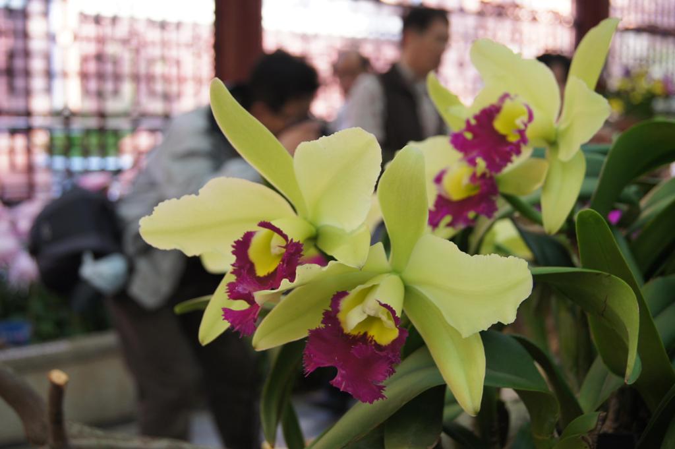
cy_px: 224
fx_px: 843
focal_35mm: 45
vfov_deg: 29.8
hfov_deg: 43.6
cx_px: 338
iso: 200
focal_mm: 30
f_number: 4.5
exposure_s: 1/50
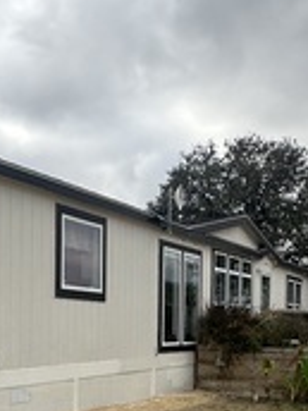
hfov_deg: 28.0
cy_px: 344
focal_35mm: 52
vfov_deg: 35.3
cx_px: 165
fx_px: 617
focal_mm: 2.22
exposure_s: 1/1855
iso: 50
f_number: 2.2
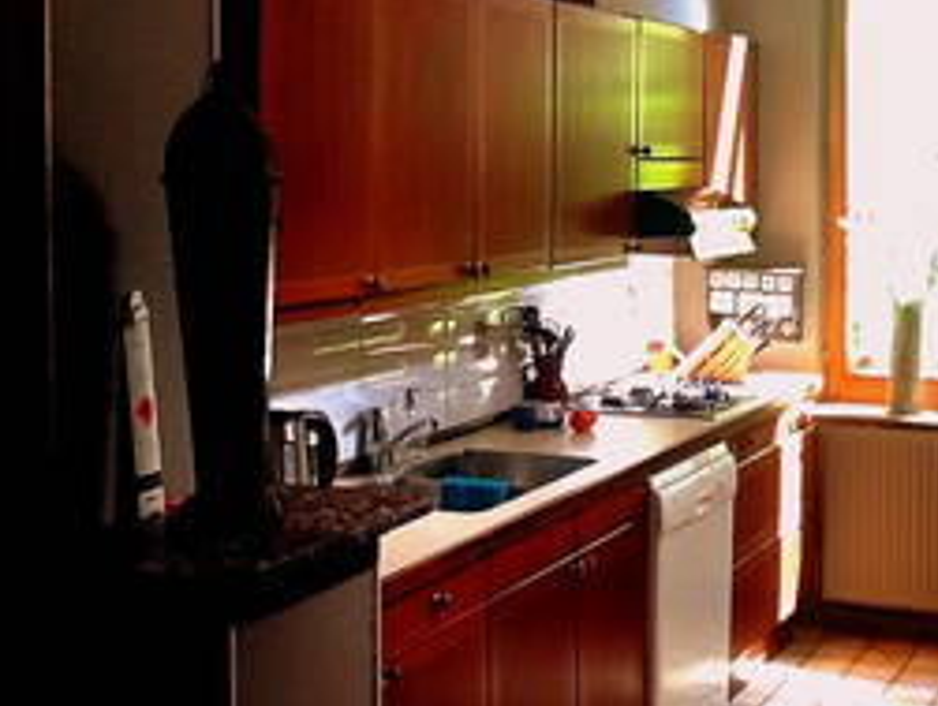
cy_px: 228
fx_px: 1710
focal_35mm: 63
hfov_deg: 30.6
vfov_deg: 23.2
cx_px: 538
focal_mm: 2.03
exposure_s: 1/30
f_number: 2.4
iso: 50
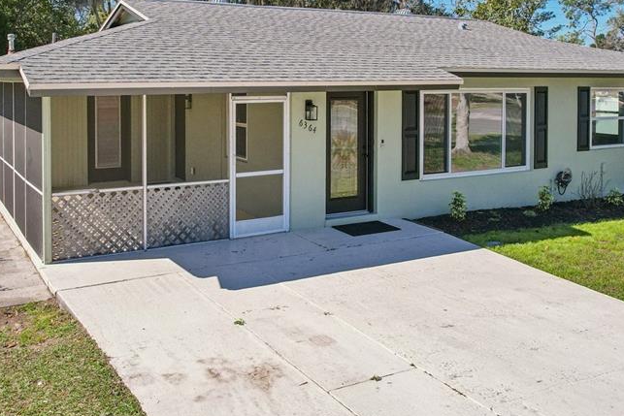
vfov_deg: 37.8
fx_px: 607
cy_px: 183
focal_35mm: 35
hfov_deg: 54.4
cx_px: 285
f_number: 2.8
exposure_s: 1/2500
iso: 100
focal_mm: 8.4
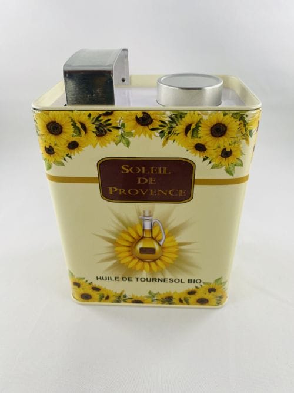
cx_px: 147
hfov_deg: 53.0
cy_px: 196
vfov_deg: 67.3
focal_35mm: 26
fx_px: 295
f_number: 1.8
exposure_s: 1/100
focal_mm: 4.25
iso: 64
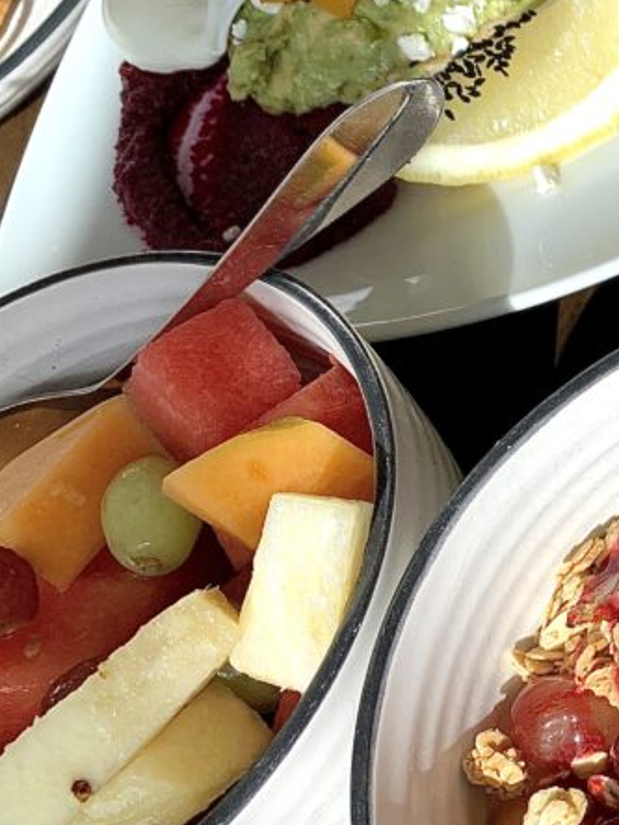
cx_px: 864
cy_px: 344
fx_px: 1431
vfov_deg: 32.1
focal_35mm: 60
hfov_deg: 21.4
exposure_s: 1/945
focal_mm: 4.25
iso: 25
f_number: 1.8
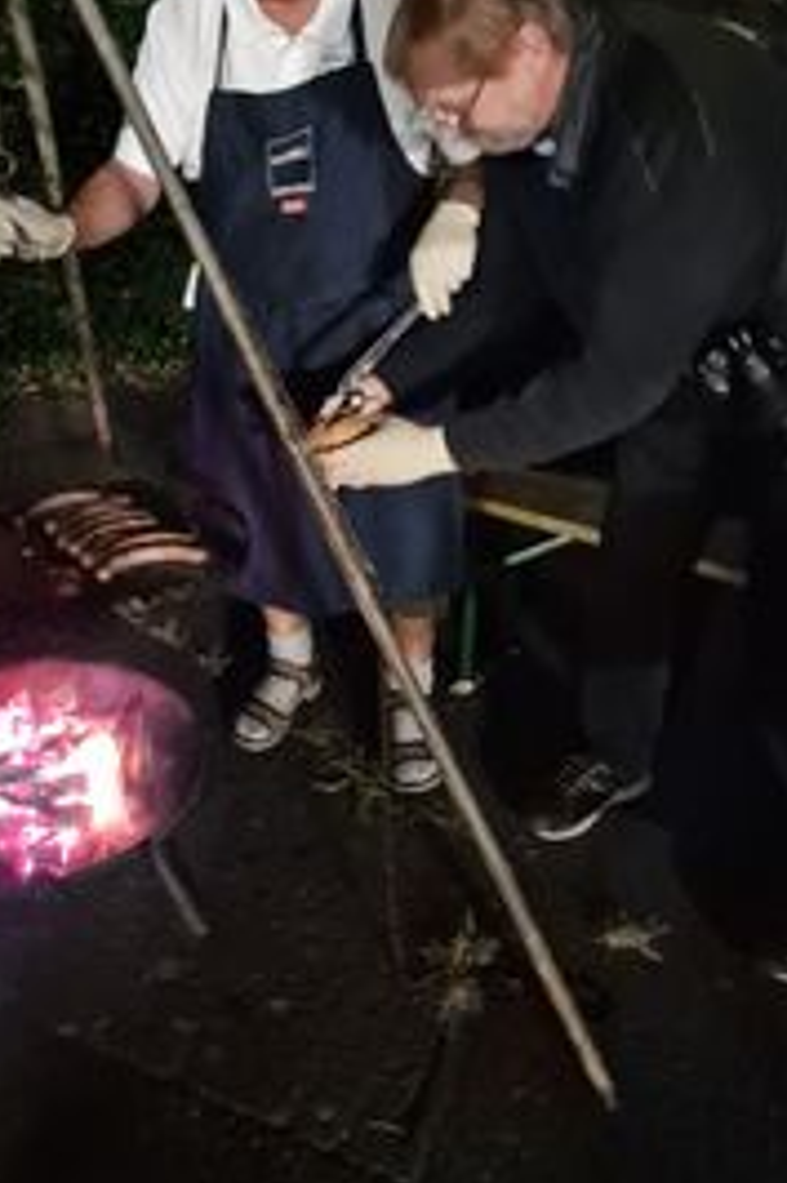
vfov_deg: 52.8
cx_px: 262
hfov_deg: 36.5
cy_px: 476
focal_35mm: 36
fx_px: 1182
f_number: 1.8
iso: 2500
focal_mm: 6.4
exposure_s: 1/10
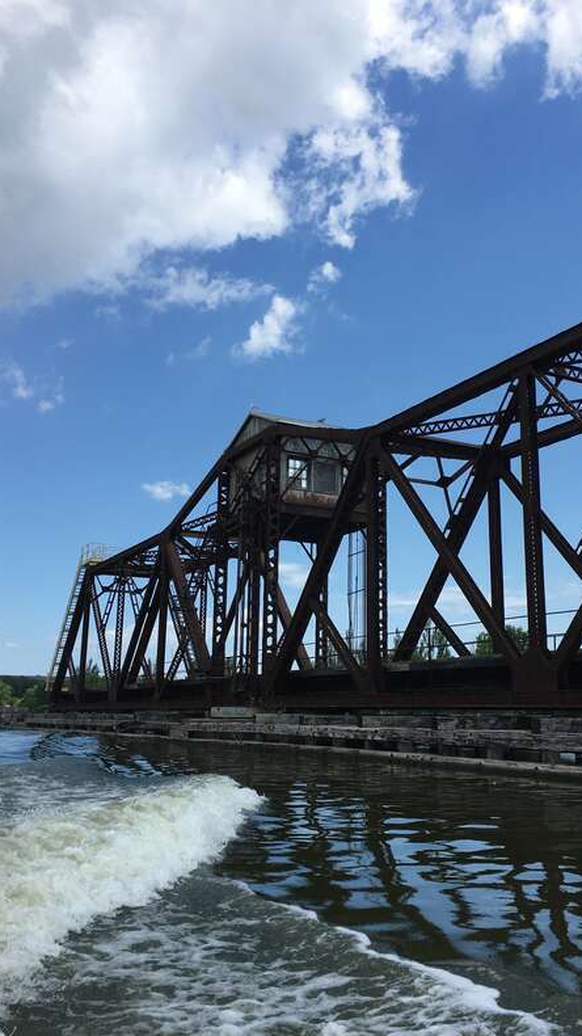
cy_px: 523
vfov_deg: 61.0
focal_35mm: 32
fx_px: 878
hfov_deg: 36.5
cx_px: 343
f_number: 2.2
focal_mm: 4.15
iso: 25
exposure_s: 1/1326
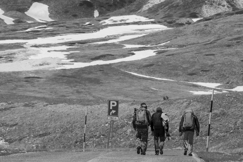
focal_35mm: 450
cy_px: 81
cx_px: 122
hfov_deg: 4.6
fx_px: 3037
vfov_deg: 3.1
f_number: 20
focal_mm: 300
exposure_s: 1/100
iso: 100
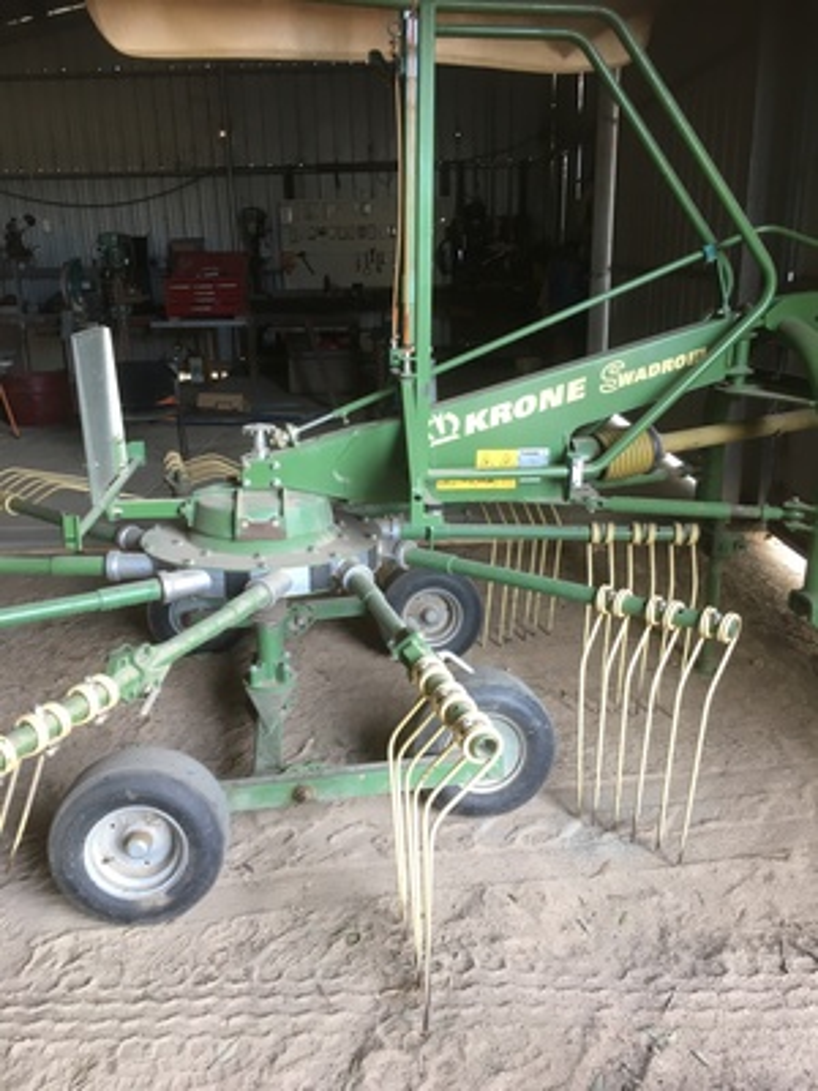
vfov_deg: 61.7
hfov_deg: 48.2
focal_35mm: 29
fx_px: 914
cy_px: 546
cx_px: 409
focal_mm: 4.15
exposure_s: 1/33
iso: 64
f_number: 2.2
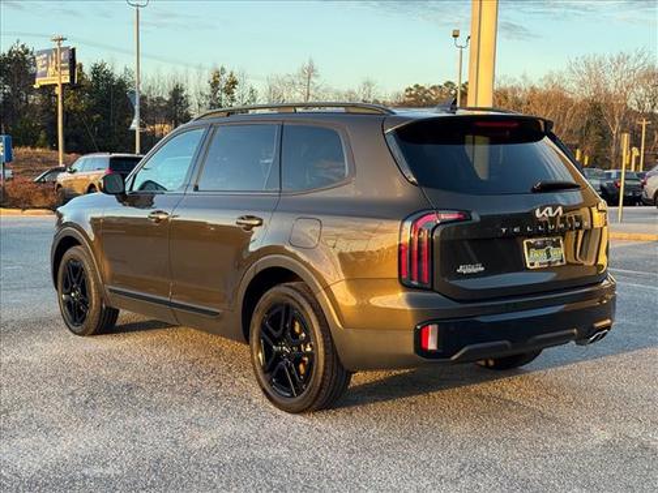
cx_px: 329
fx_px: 912
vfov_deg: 30.3
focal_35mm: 48
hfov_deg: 39.7
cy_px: 246
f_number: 1.78
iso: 64
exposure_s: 1/236
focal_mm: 6.76
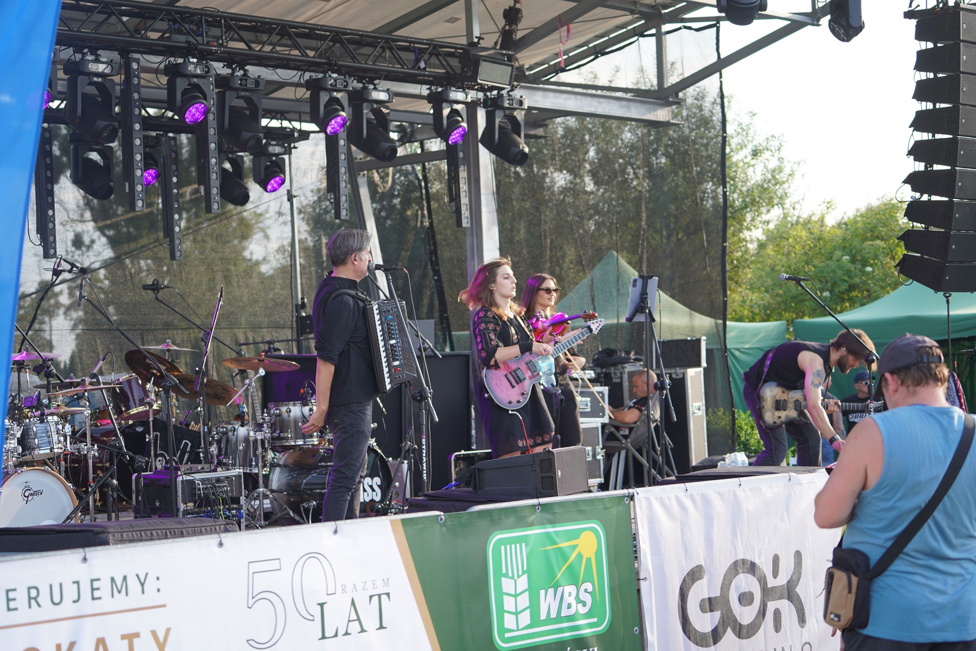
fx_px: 2006
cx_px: 488
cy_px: 326
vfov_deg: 18.4
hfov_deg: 27.3
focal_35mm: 74
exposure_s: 1/160
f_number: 4
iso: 125
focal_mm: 74
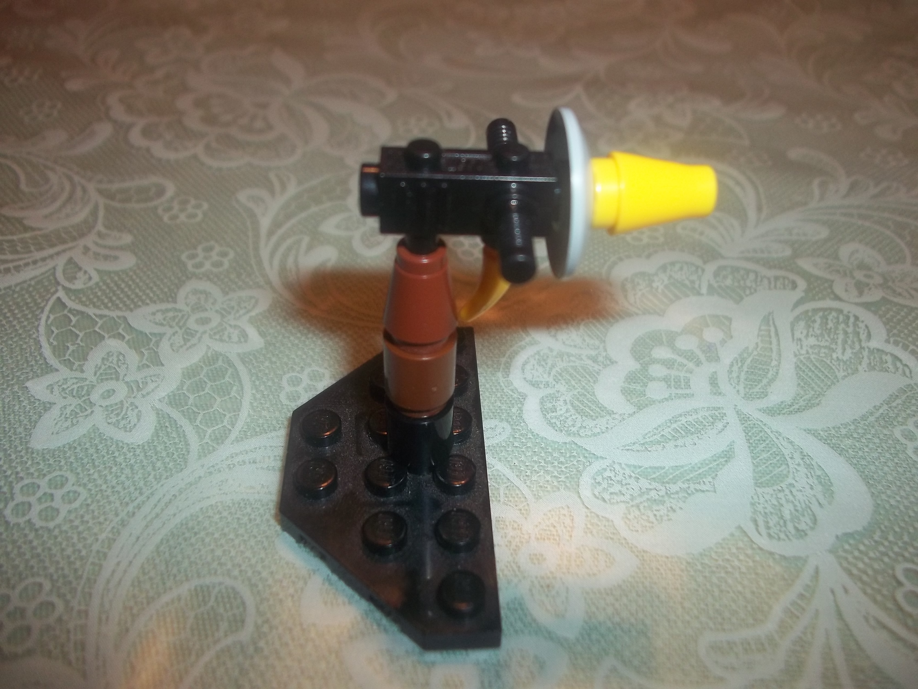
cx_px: 459
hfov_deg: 56.8
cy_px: 344
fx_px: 849
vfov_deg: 44.2
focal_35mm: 32
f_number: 2.9
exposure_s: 1/30
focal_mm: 5.7
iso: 80
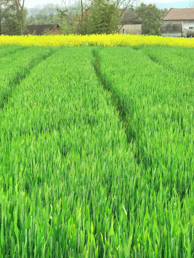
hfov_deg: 15.6
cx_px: 97
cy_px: 129
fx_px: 710
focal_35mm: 95
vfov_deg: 20.7
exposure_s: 1/242
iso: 50
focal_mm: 6.71
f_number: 1.9
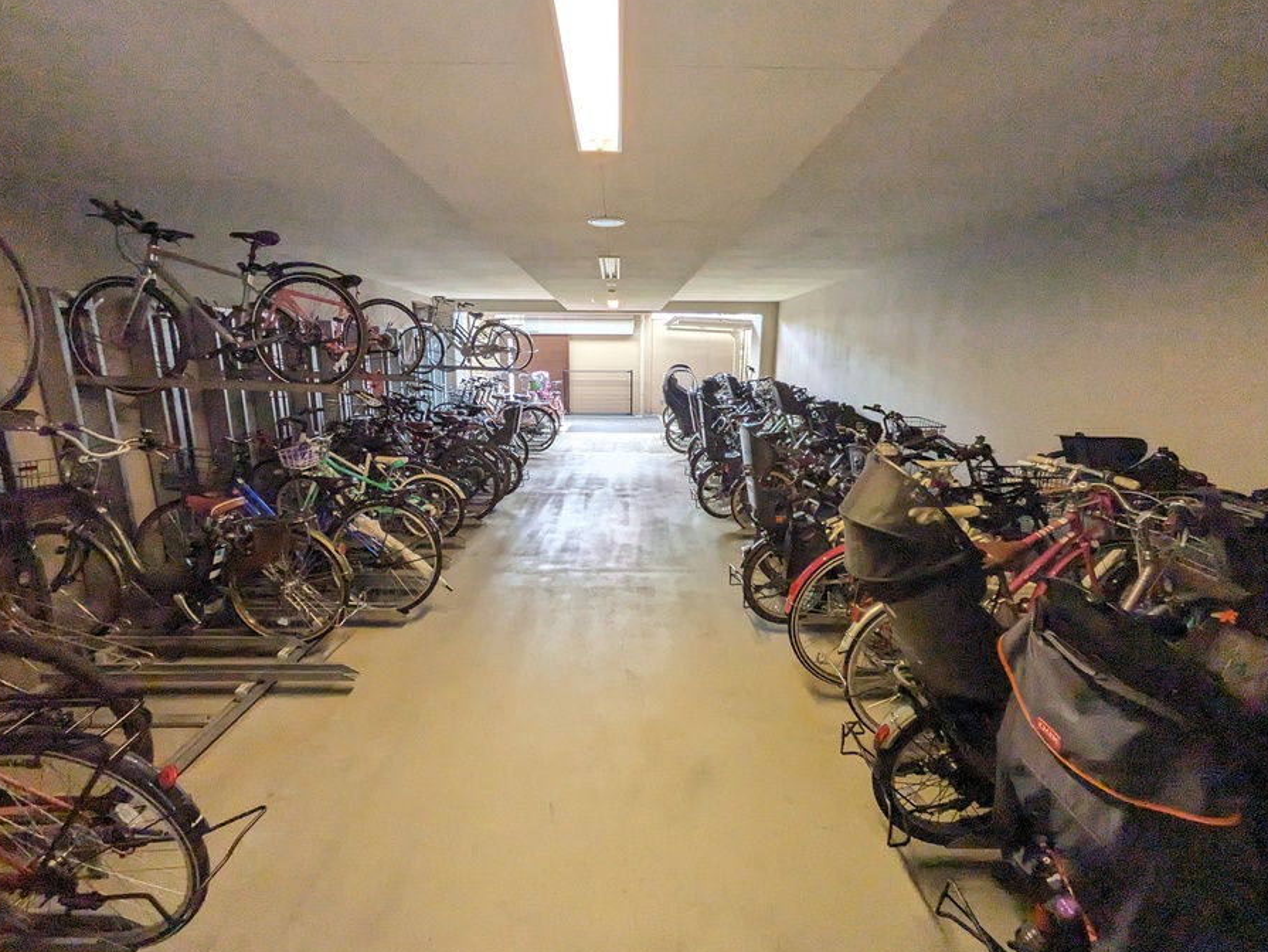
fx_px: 550
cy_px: 472
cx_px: 617
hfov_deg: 98.1
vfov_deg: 81.8
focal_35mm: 15
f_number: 2.2
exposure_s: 1/120
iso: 539
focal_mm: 1.83
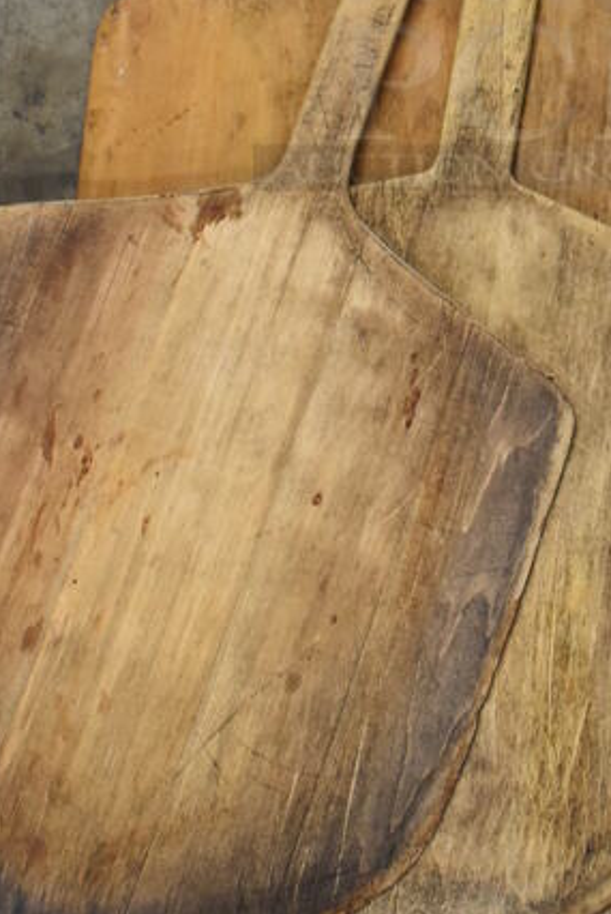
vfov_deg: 22.0
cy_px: 78
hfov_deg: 15.1
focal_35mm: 90
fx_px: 2286
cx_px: 493
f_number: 4.2
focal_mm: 28
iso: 2800
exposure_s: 1/125
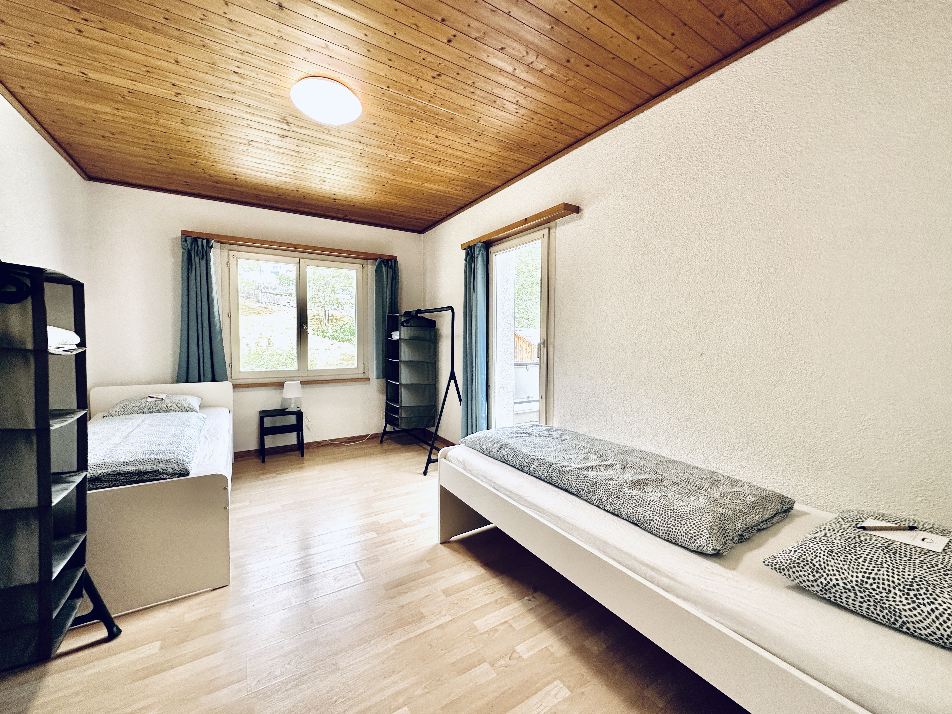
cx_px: 476
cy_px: 357
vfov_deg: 85.7
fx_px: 385
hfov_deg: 102.1
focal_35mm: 14
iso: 100
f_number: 2.2
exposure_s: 1/99
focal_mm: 2.22
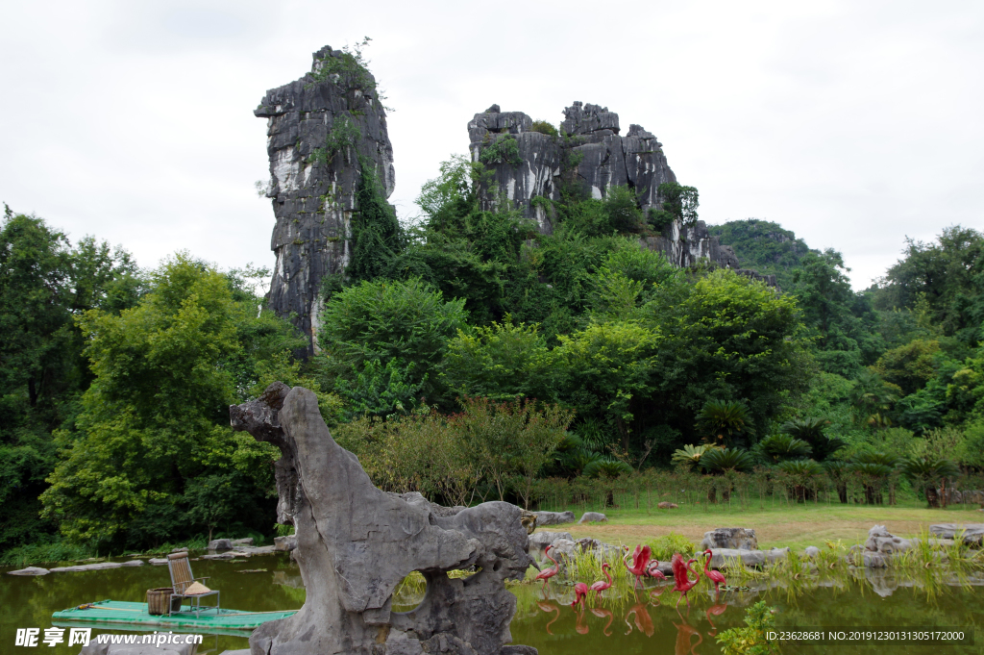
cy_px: 328
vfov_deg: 42.3
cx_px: 492
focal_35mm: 31
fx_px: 847
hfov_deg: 60.3
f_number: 6.3
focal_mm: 21
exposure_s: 1/125
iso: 200
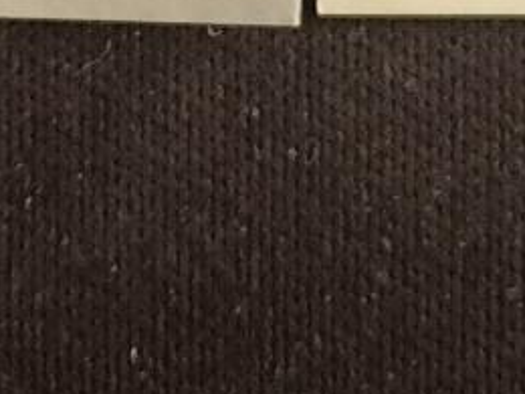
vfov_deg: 6.2
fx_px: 3428
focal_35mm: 226
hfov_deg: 8.8
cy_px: -602
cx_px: 297
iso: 245
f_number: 1.8
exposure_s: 1/50
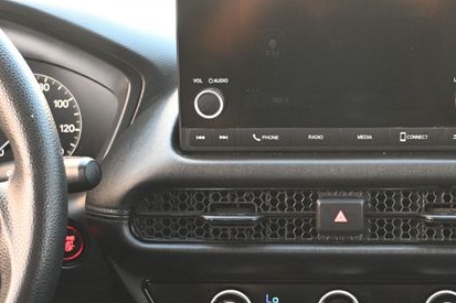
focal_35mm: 79
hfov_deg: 25.4
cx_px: 339
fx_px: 1000
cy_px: 197
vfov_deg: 17.2
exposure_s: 1/125
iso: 3200
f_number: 5
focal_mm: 34
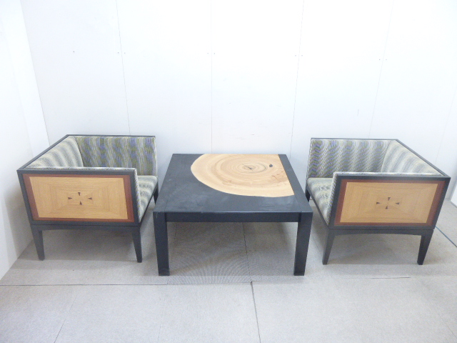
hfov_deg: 69.4
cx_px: 228
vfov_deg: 54.9
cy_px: 172
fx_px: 330
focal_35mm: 25
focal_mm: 4.5
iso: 400
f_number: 3.1
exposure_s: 1/15
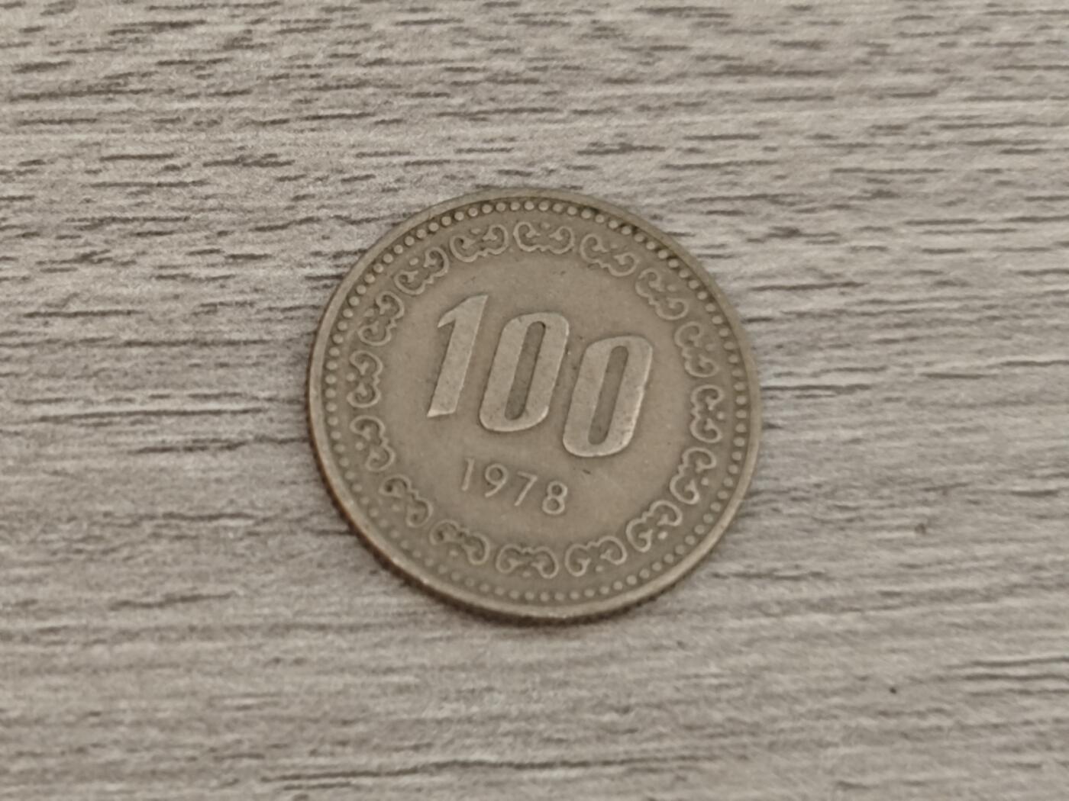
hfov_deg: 26.0
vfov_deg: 19.6
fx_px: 2316
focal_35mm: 75
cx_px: 534
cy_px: 400
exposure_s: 1/50
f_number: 1.9
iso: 500
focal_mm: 8.7
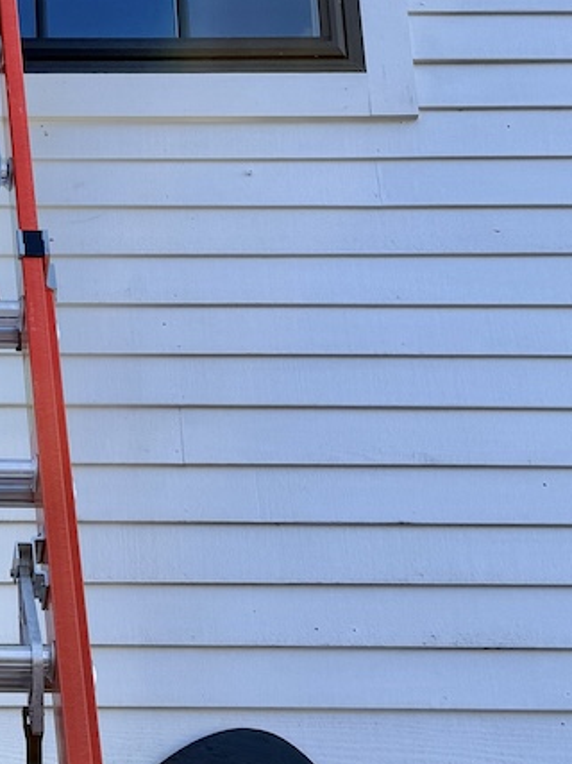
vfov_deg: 21.8
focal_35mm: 90
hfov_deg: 15.8
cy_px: 331
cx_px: -116
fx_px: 1984
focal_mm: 6.76
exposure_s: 1/1901
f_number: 1.78
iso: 80
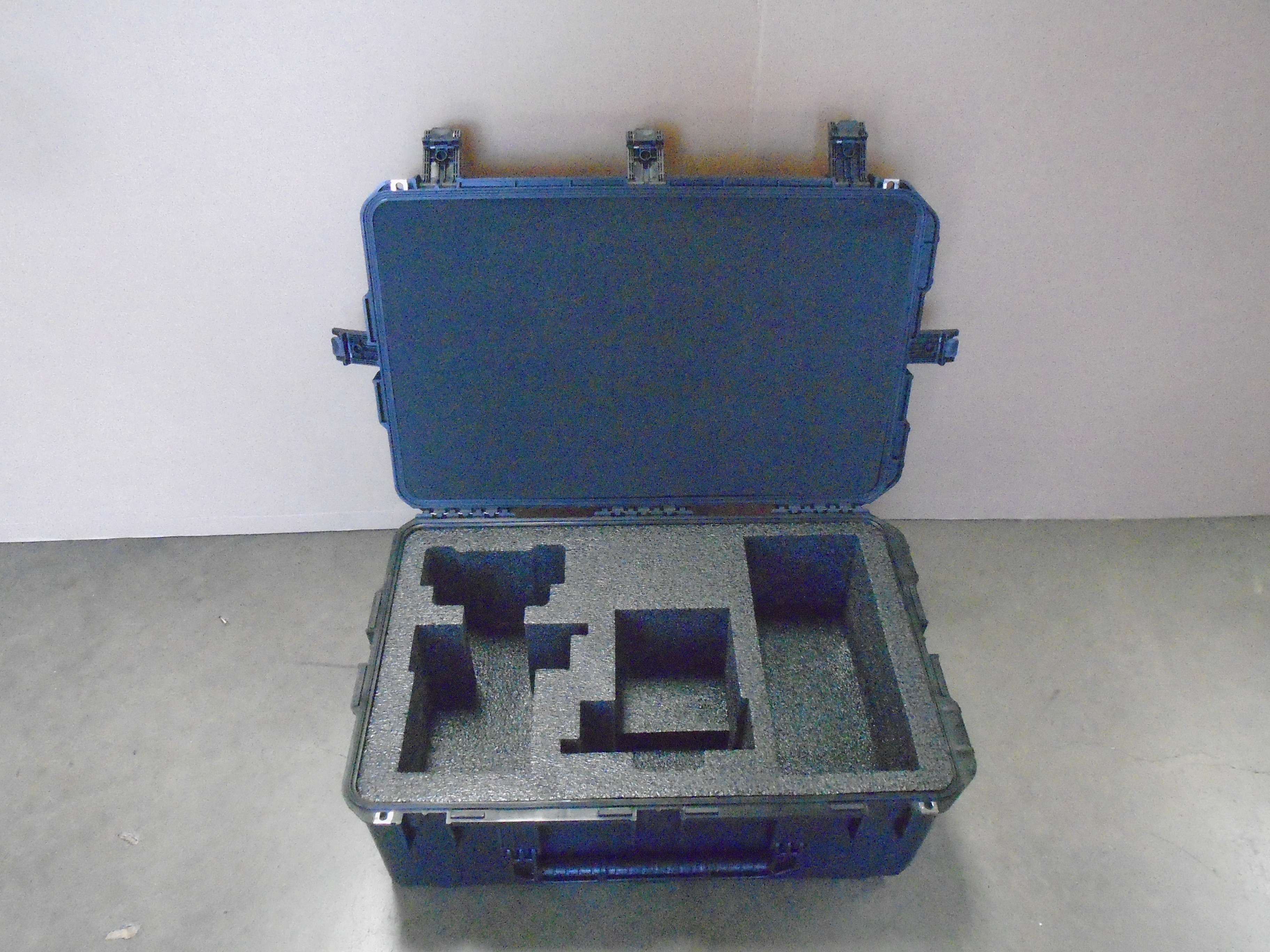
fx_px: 954
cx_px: 635
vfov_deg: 53.1
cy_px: 476
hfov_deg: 67.3
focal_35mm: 26
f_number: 3.2
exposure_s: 1/125
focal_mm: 4.6
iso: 1600
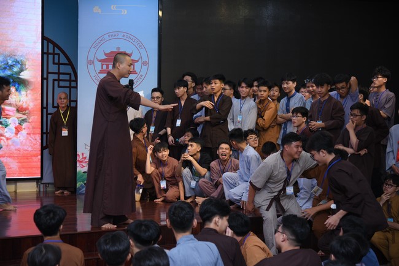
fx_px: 776
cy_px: 133
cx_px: 200
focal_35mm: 70
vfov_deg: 19.5
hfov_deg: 28.8
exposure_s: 1/250
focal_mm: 70
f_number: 4.5
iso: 2000
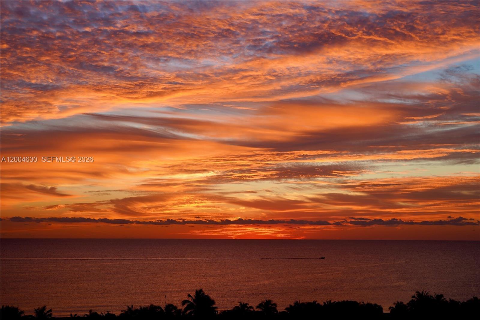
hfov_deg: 38.2
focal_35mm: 52
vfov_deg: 26.0
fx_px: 693
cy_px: 160
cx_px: 240
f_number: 9
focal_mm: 52
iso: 200
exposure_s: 1/60
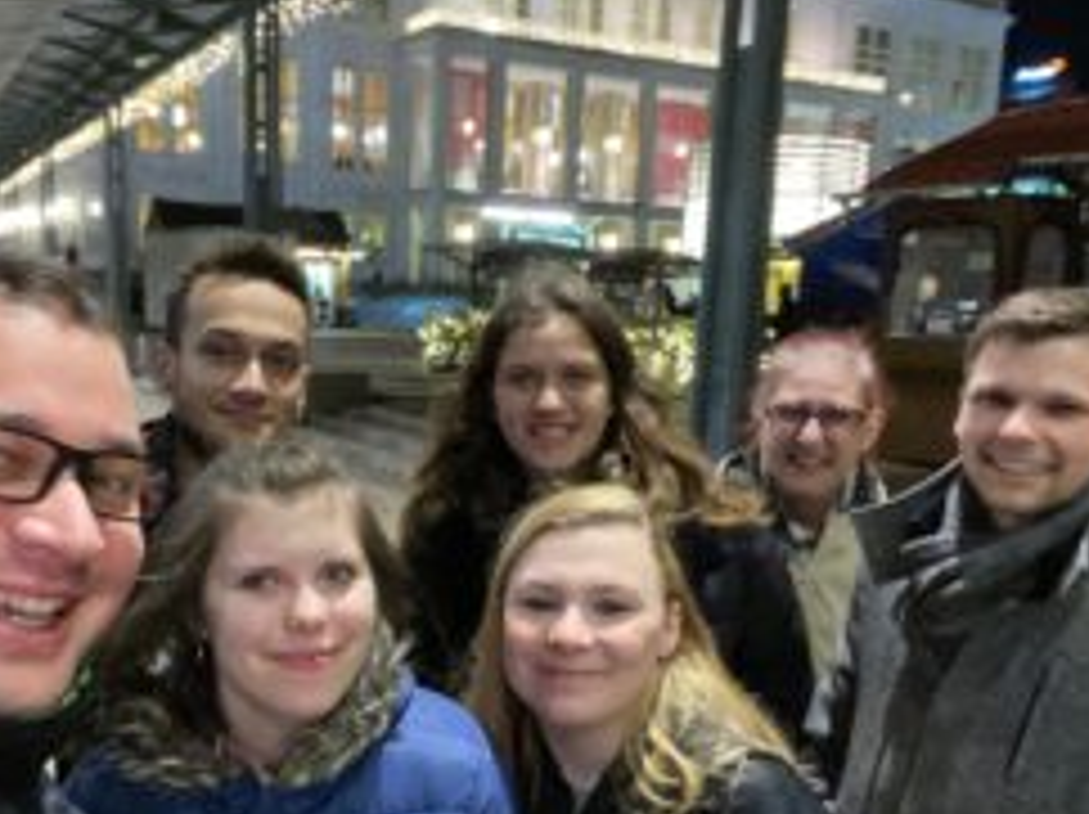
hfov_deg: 51.3
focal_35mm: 36
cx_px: 484
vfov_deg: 39.4
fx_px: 1131
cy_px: 504
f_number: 2.2
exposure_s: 1/18
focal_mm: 2.71
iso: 640
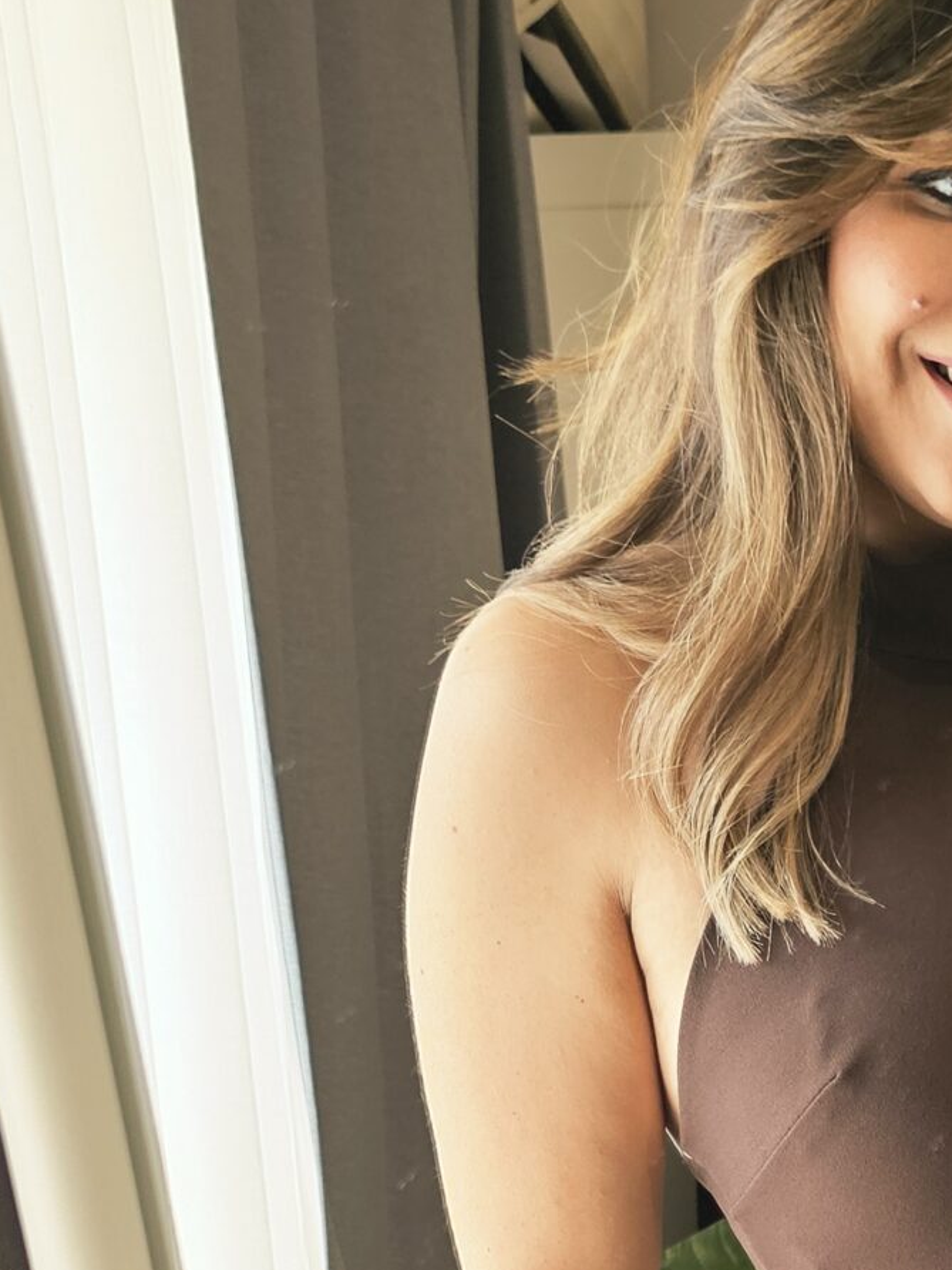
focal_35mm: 66
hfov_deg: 21.1
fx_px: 2420
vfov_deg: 26.7
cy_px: 1451
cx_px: 1059
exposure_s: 1/100
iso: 160
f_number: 1.7
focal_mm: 6.3
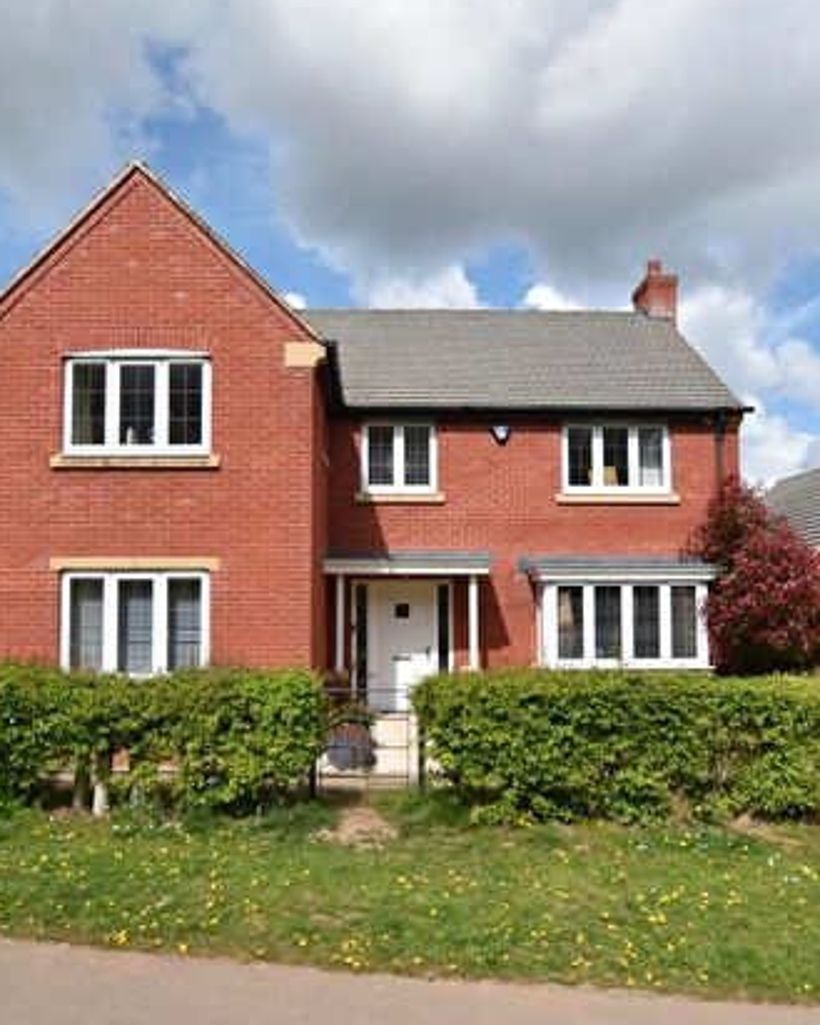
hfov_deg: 58.7
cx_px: 384
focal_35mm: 24
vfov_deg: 70.0
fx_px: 728
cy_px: 570
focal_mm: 10
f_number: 3.5
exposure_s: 1/2000
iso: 100
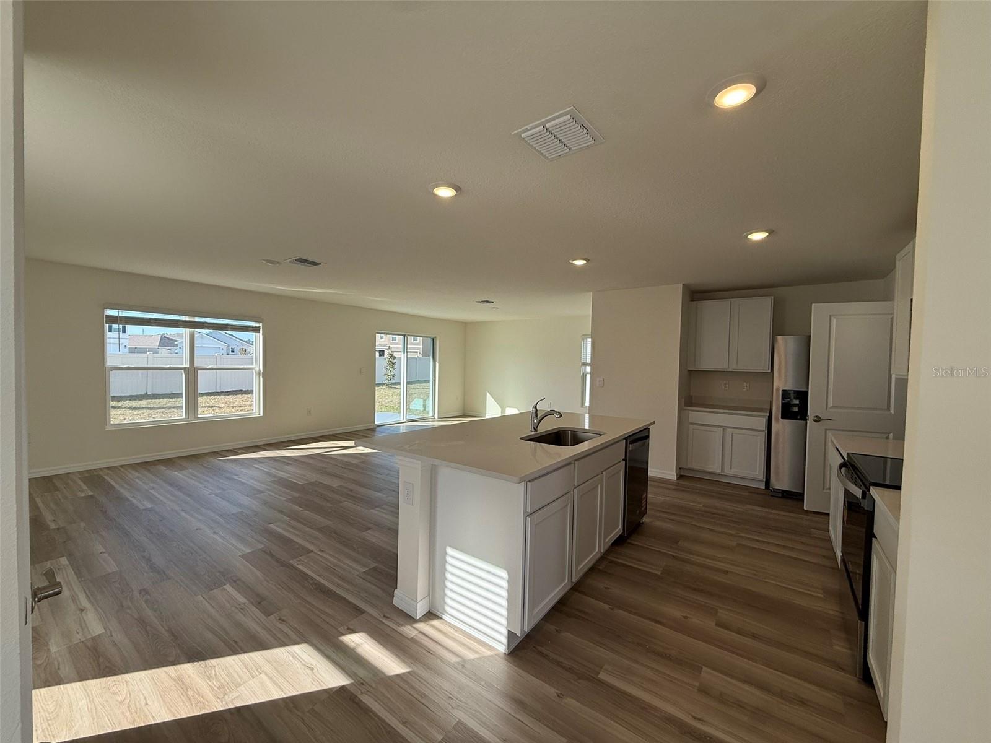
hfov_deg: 102.1
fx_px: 401
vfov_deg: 85.7
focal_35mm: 14
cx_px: 496
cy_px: 372
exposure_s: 1/252
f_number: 2.2
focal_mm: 2.22
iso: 50
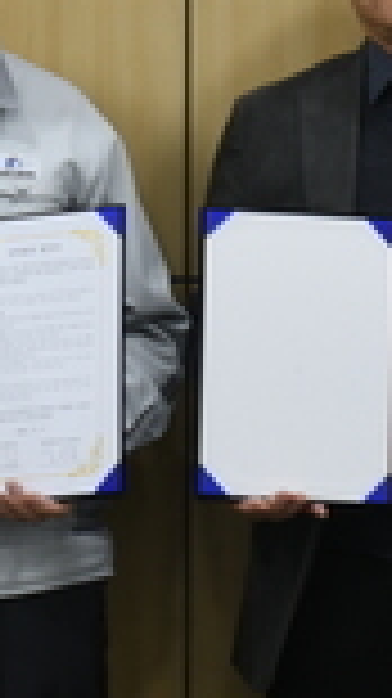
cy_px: -160
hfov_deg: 3.4
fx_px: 6700
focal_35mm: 362
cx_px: 171
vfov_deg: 5.9
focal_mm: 85
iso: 200
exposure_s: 1/1.6
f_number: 20
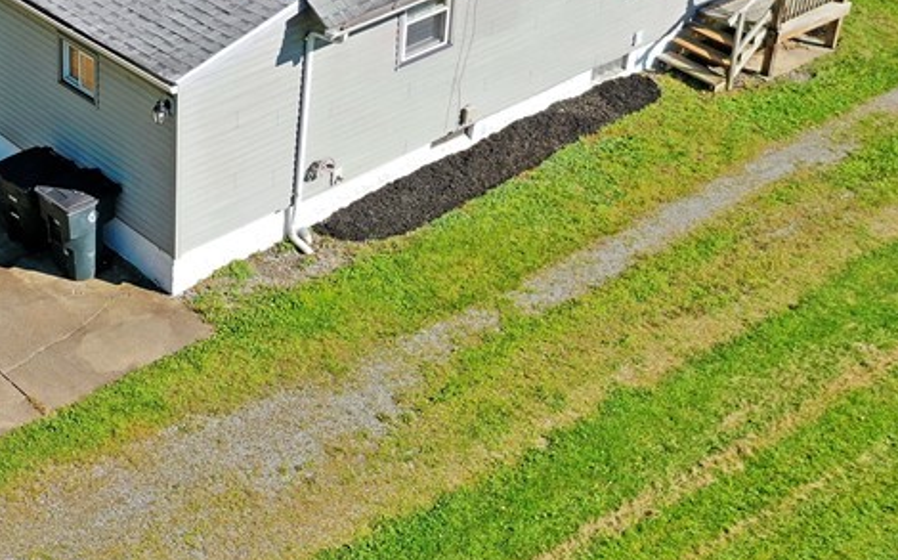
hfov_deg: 29.3
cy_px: 23
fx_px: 1614
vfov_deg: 19.2
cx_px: 23
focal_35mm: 66
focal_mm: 10.26
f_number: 4
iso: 100
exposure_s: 1/120
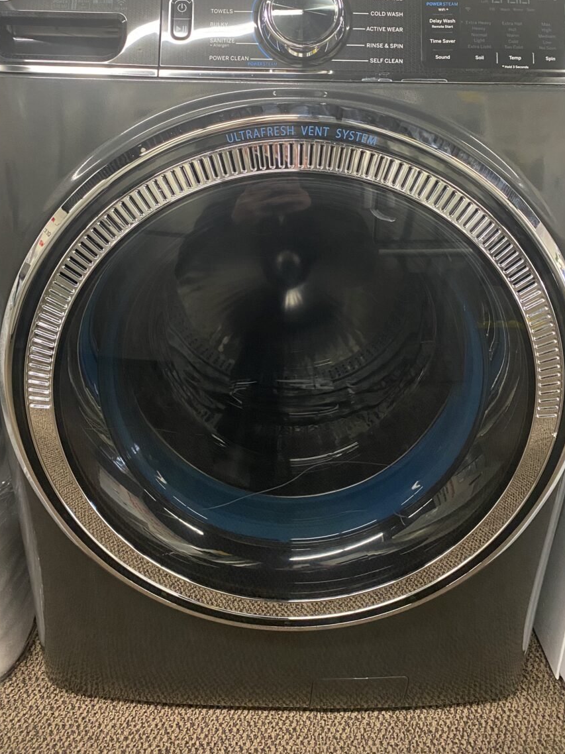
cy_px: 298
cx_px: 275
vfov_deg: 56.4
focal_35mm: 32
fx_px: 697
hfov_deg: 44.1
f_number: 1.8
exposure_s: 1/52
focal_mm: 4.25
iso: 500
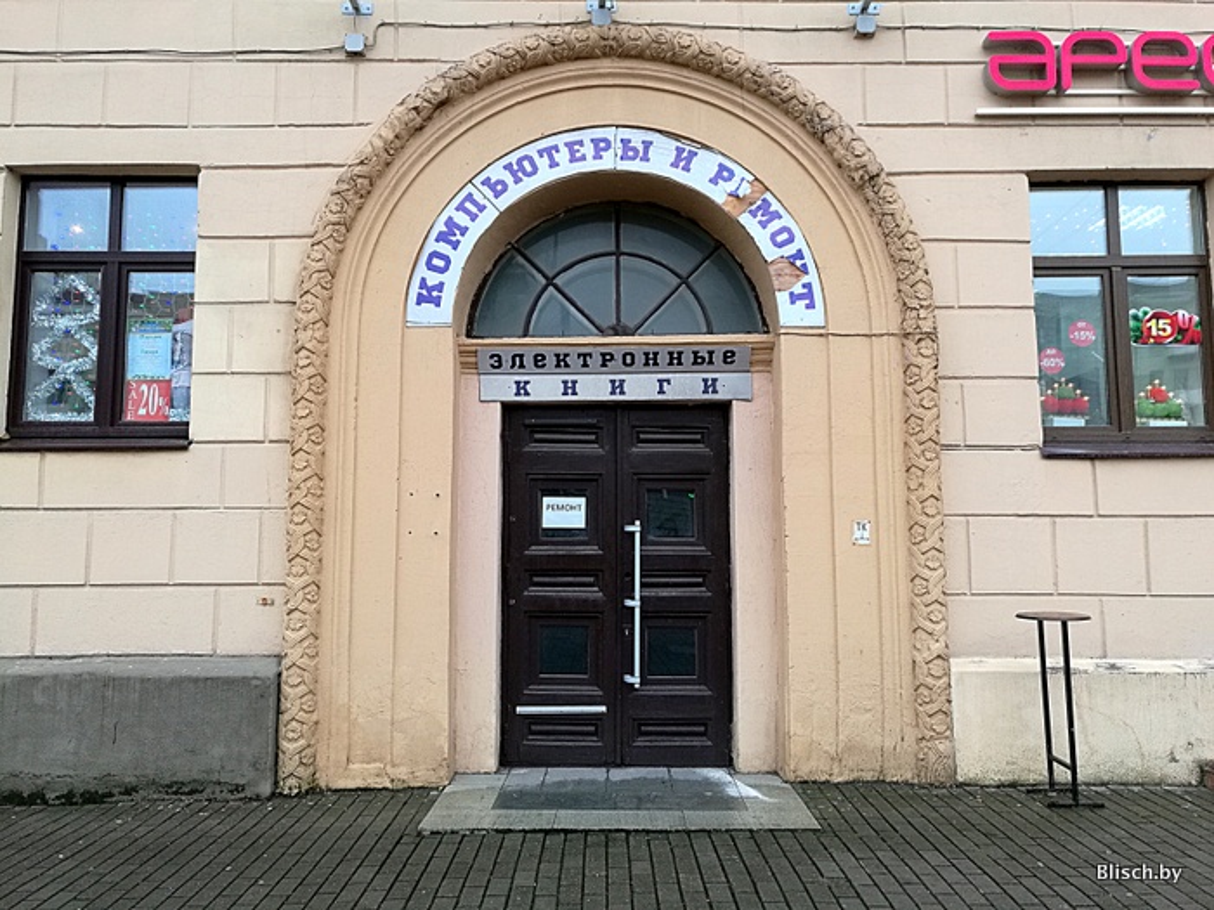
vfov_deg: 51.4
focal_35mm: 27
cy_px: 455
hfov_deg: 65.3
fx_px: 947
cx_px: 607
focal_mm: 4.04
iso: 64
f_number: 2
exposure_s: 1/100
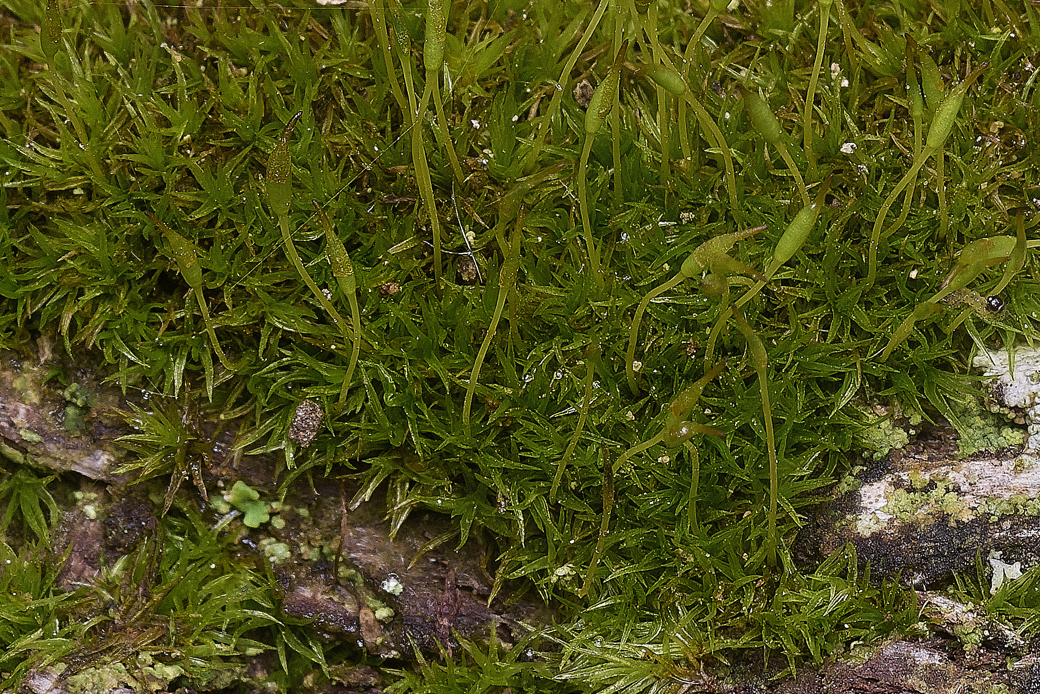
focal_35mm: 324
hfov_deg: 6.4
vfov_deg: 4.2
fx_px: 9359
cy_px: 223
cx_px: 720
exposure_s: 1/200
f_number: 51
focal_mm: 147
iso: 640
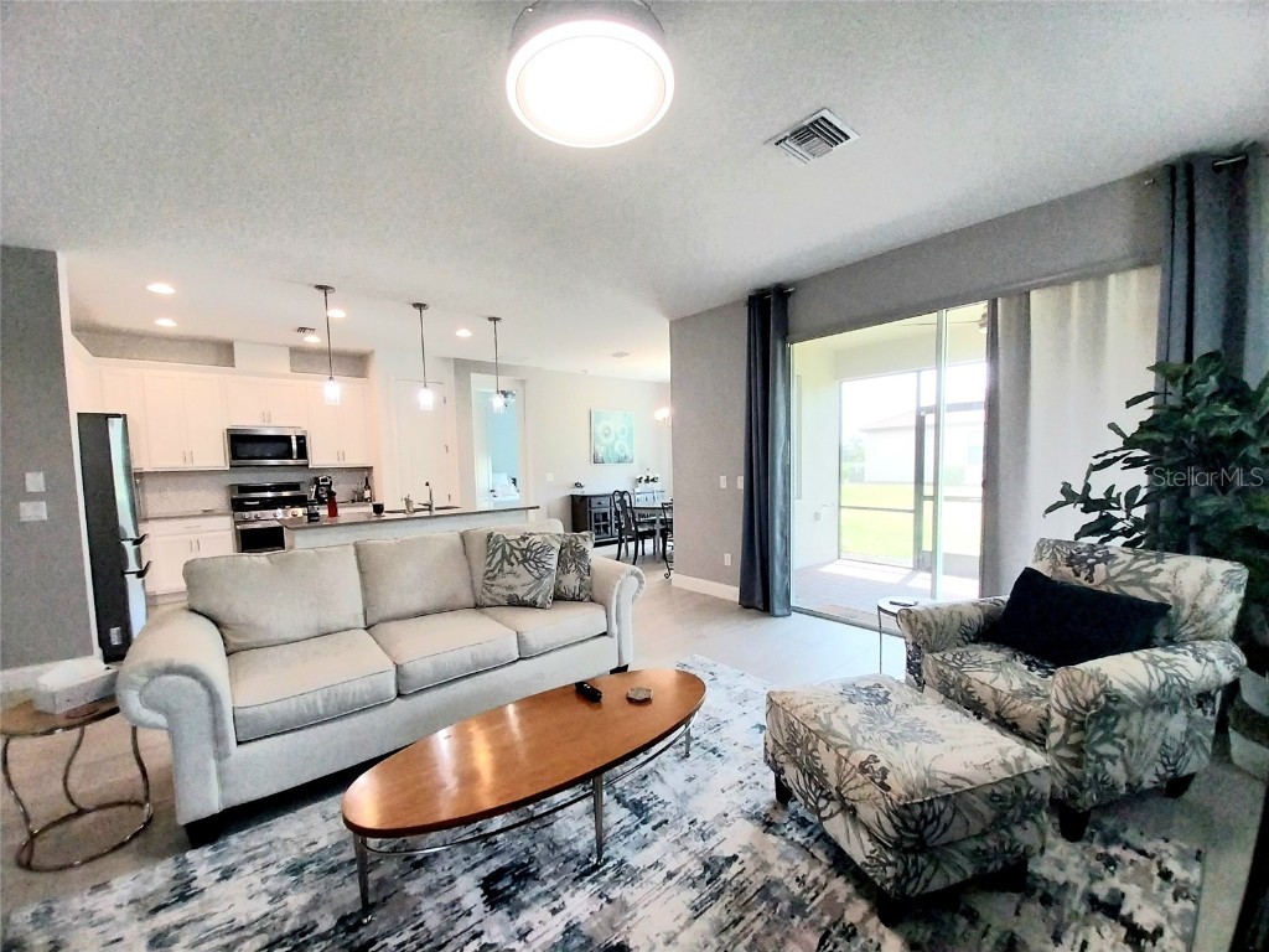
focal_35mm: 13
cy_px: 476
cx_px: 634
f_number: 2.2
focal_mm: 1.13
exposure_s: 1/60.2
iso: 100
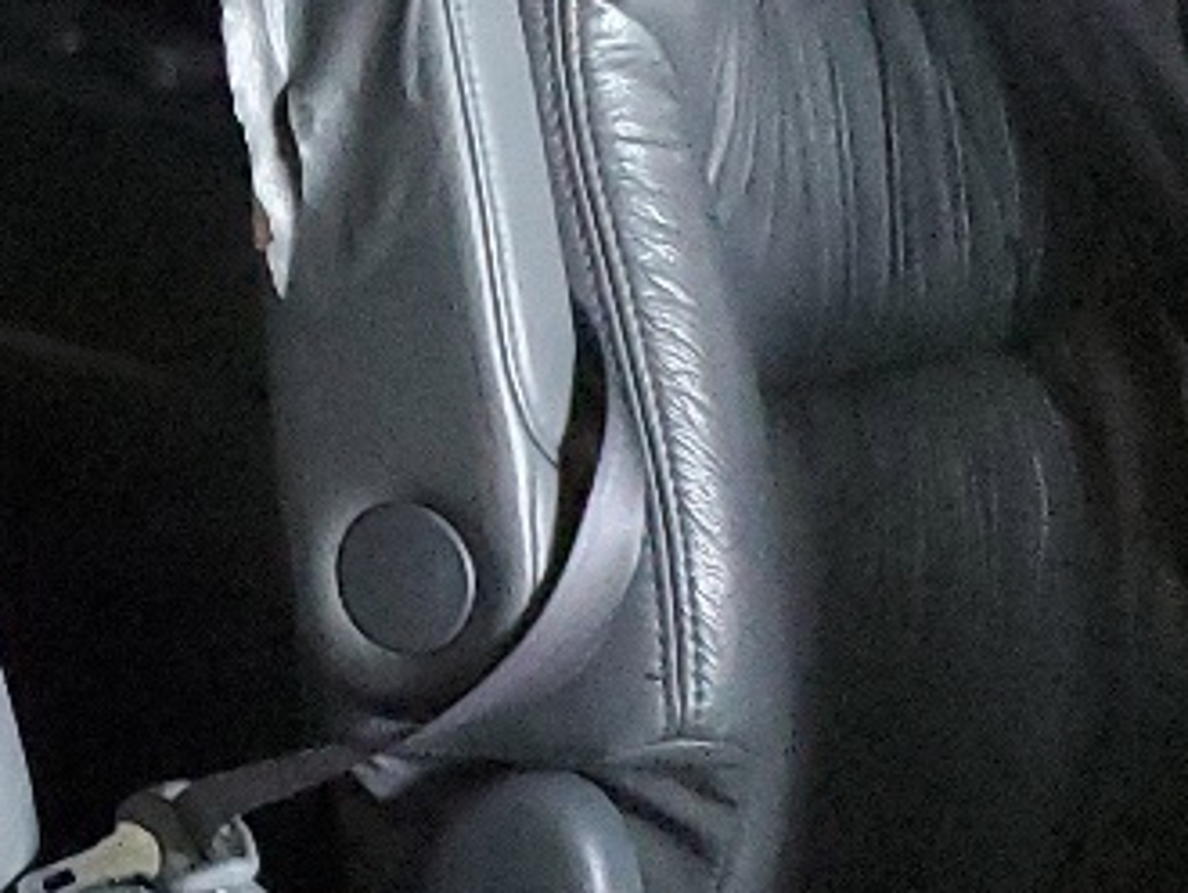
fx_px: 4327
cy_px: 544
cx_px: -86
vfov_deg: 11.8
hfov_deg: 15.3
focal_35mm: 126
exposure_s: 1/15
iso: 706
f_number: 1.5
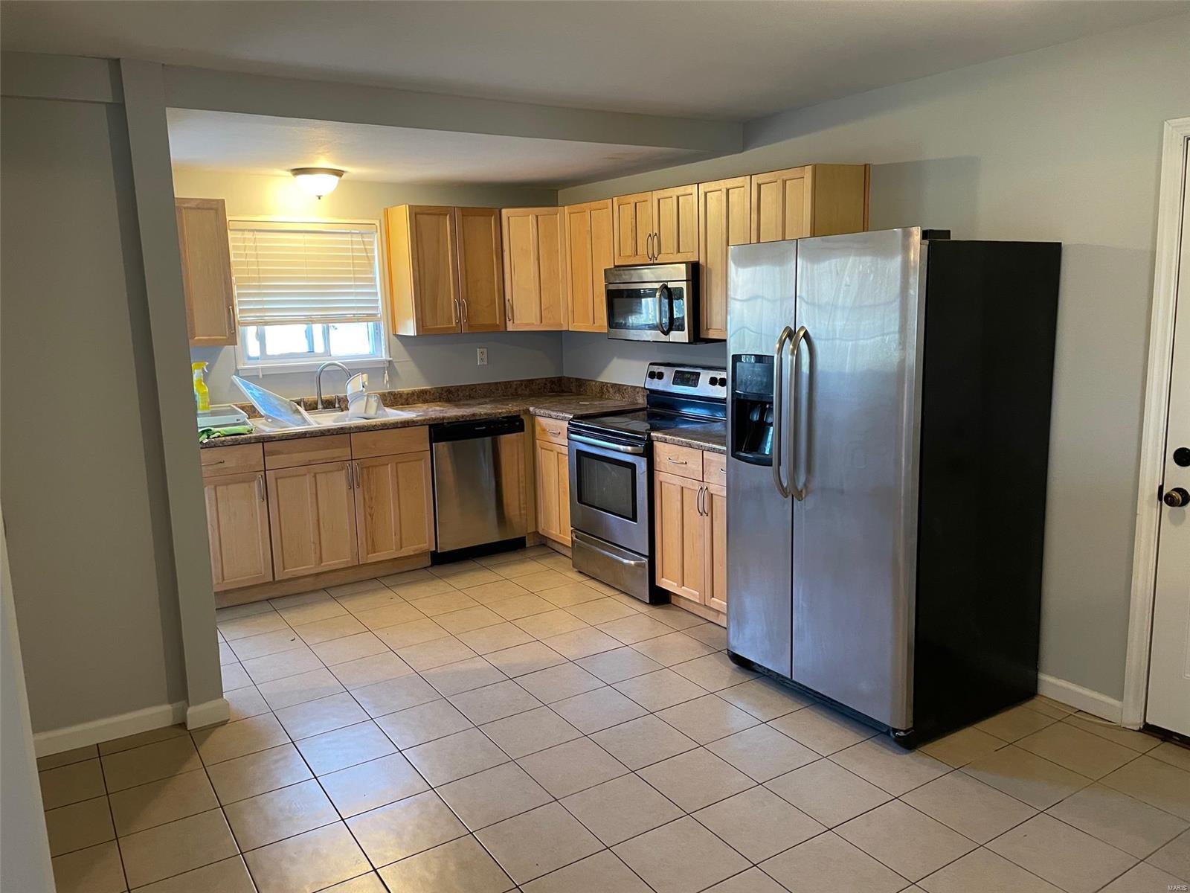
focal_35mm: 26
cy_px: 446
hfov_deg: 67.3
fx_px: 894
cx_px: 595
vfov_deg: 53.1
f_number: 1.6
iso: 250
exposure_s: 1/60
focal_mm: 4.2
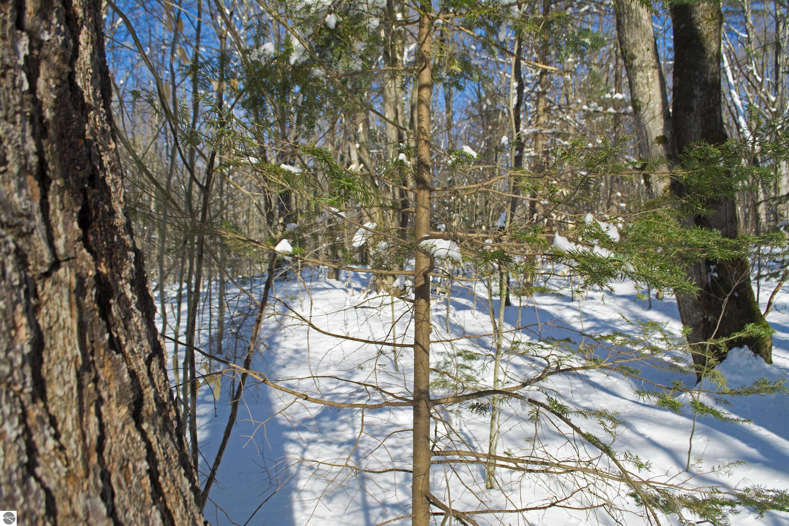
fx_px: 592
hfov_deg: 67.4
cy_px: 263
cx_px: 394
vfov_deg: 47.9
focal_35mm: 27
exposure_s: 1/200
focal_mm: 18
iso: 200
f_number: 8
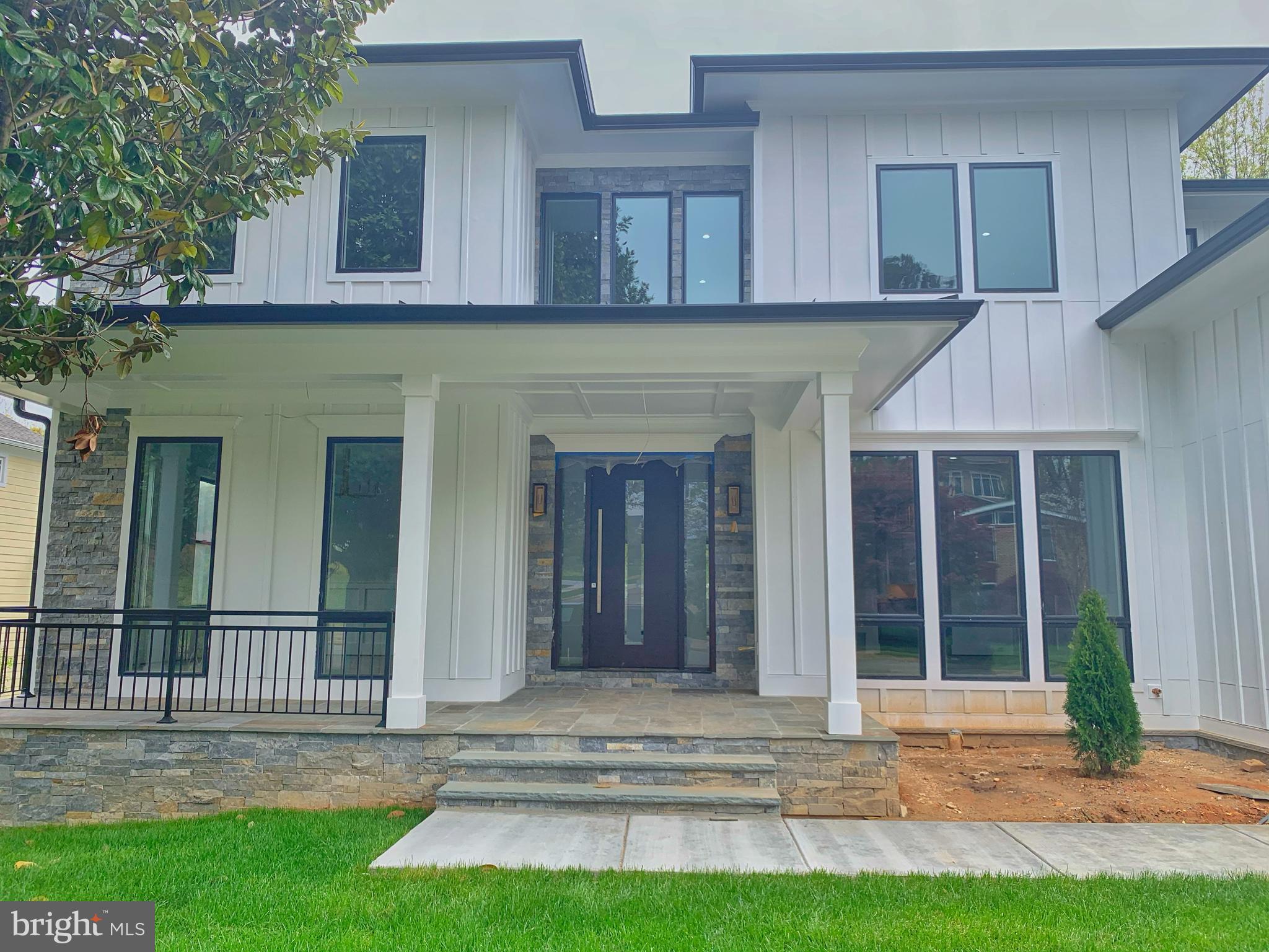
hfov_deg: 67.3
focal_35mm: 26
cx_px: 634
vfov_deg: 53.1
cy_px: 476
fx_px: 953
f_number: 1.8
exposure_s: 1/835
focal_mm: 4.25
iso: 25
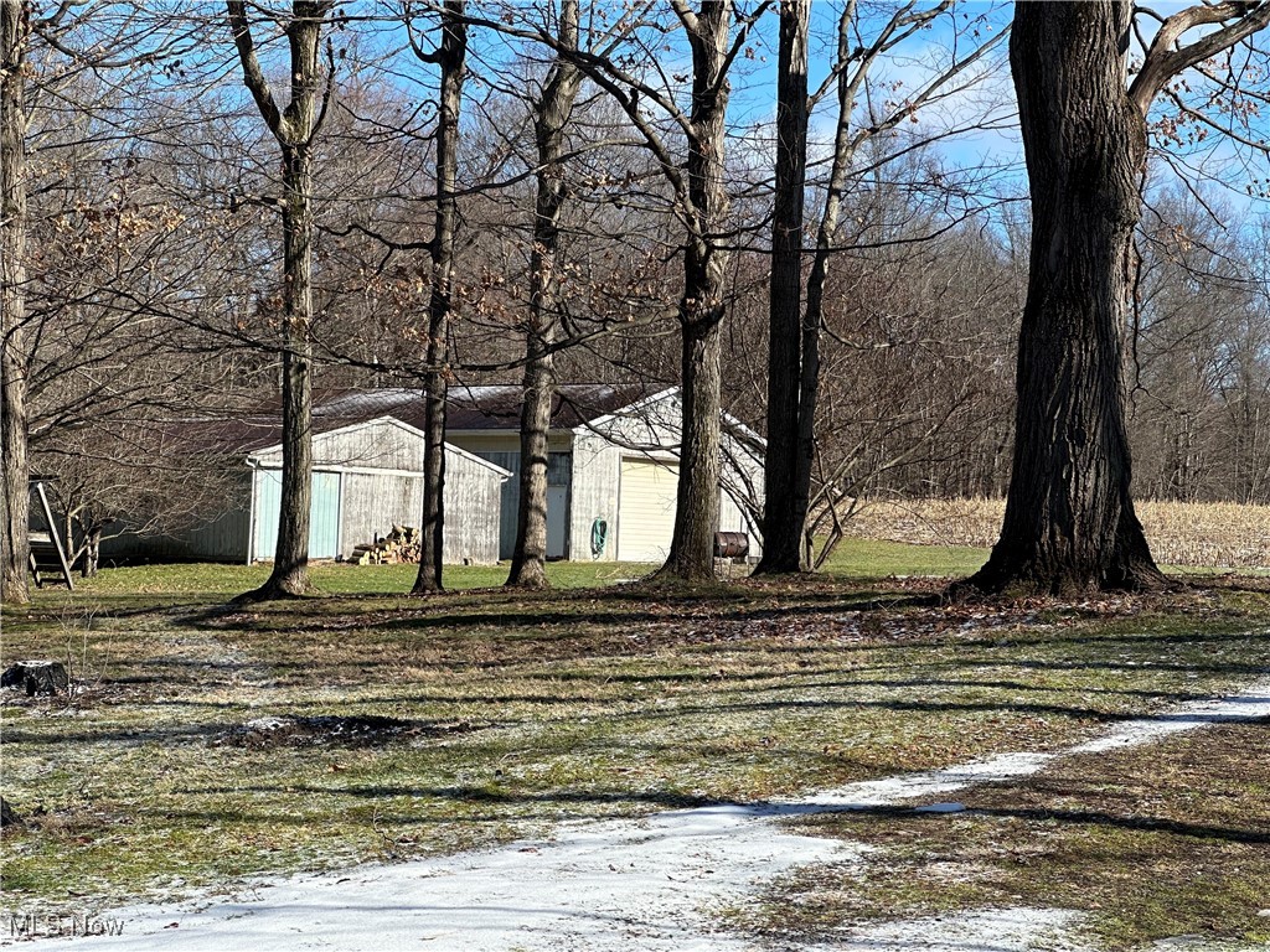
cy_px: 476
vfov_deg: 19.1
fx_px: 2825
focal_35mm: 77
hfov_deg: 25.3
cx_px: 635
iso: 32
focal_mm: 9
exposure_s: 1/521
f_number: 2.8
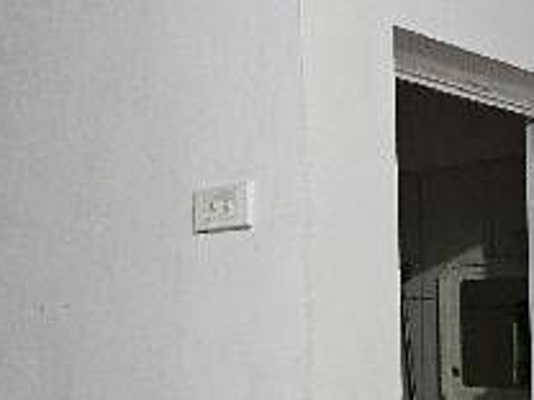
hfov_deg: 30.3
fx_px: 987
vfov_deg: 22.4
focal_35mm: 64
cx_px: 275
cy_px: 364
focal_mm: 2.2
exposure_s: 1/25.1
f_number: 2.2
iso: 640
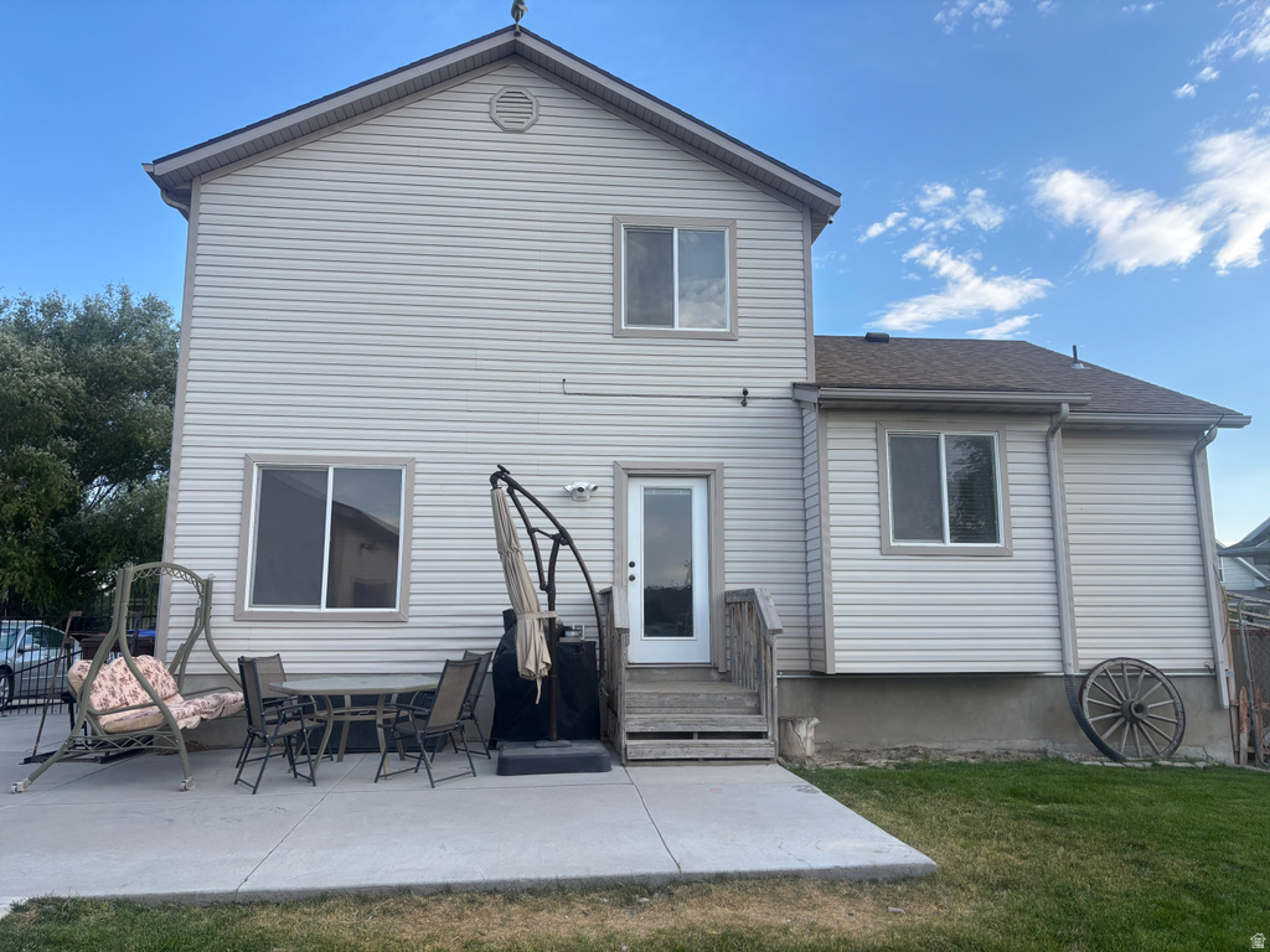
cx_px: 635
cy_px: 476
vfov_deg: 53.1
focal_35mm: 26
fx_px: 954
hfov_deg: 67.3
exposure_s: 1/1047
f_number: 1.6
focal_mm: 5.96
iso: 50
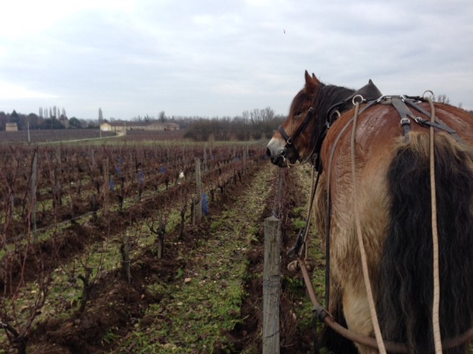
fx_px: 451
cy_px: 177
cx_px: 236
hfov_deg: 55.4
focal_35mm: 33
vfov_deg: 42.9
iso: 64
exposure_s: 1/60
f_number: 2.4
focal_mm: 4.12
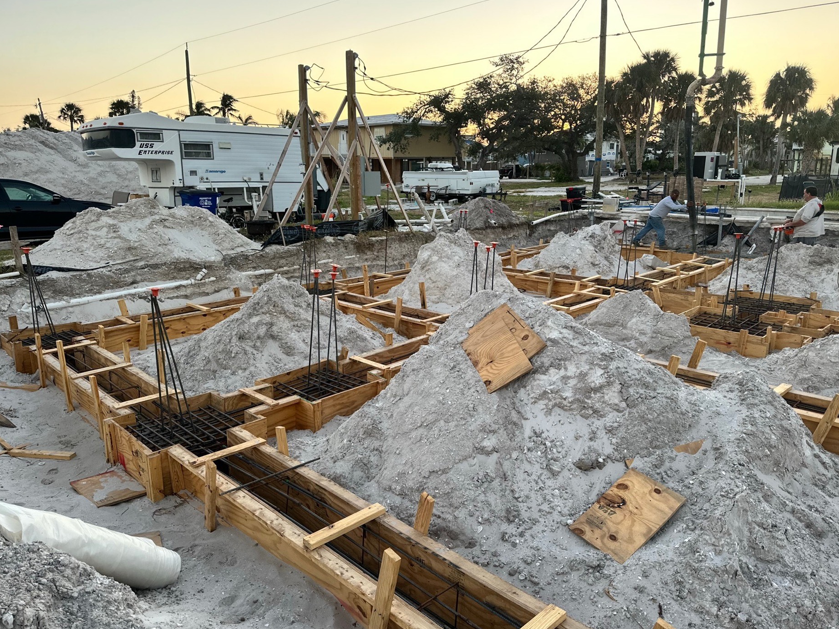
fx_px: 606
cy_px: 305
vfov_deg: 54.9
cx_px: 412
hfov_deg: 69.4
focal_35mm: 25
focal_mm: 6.86
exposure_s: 1/162
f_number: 1.78
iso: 80
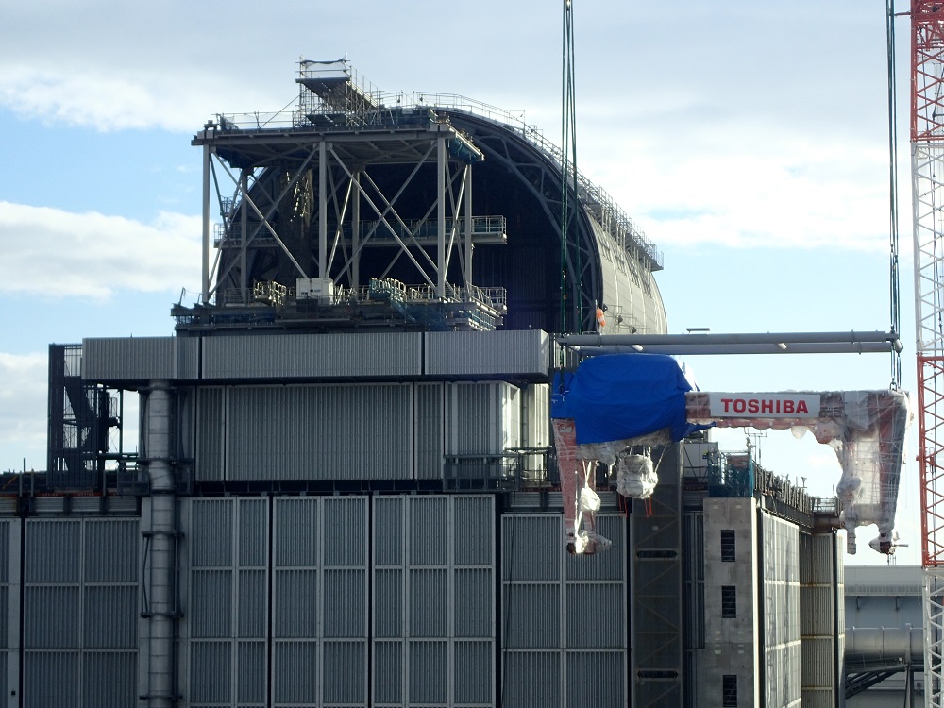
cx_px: 472
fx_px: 2727
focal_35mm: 100
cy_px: 354
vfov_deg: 14.8
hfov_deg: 19.6
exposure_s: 1/200
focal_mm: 18
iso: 100
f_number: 6.3
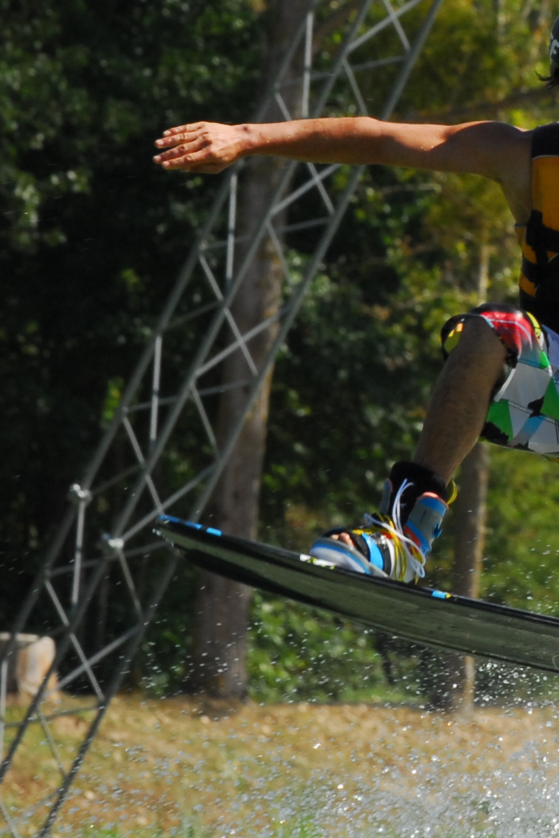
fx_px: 21194
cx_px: 727
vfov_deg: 2.3
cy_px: 378
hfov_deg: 1.5
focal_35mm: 910
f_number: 10
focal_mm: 200
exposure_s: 1/350
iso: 400
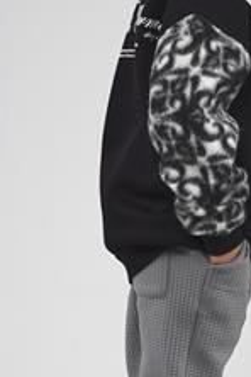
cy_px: 222
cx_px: 244
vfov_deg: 11.9
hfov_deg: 7.9
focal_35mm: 173
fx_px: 1809
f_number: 6.3
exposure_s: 1/160
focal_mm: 43
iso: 80
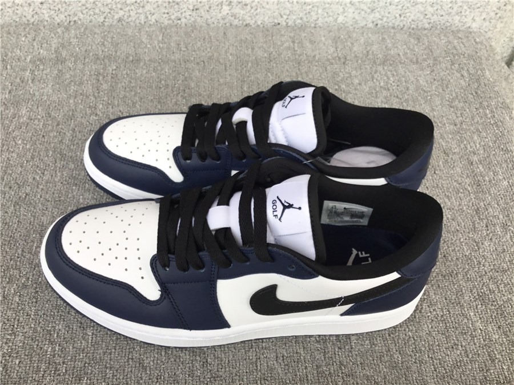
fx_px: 460
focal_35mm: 31
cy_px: 192
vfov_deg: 45.4
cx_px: 257
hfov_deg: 58.4
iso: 25
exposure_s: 1/216
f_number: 2.4
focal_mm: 3.3
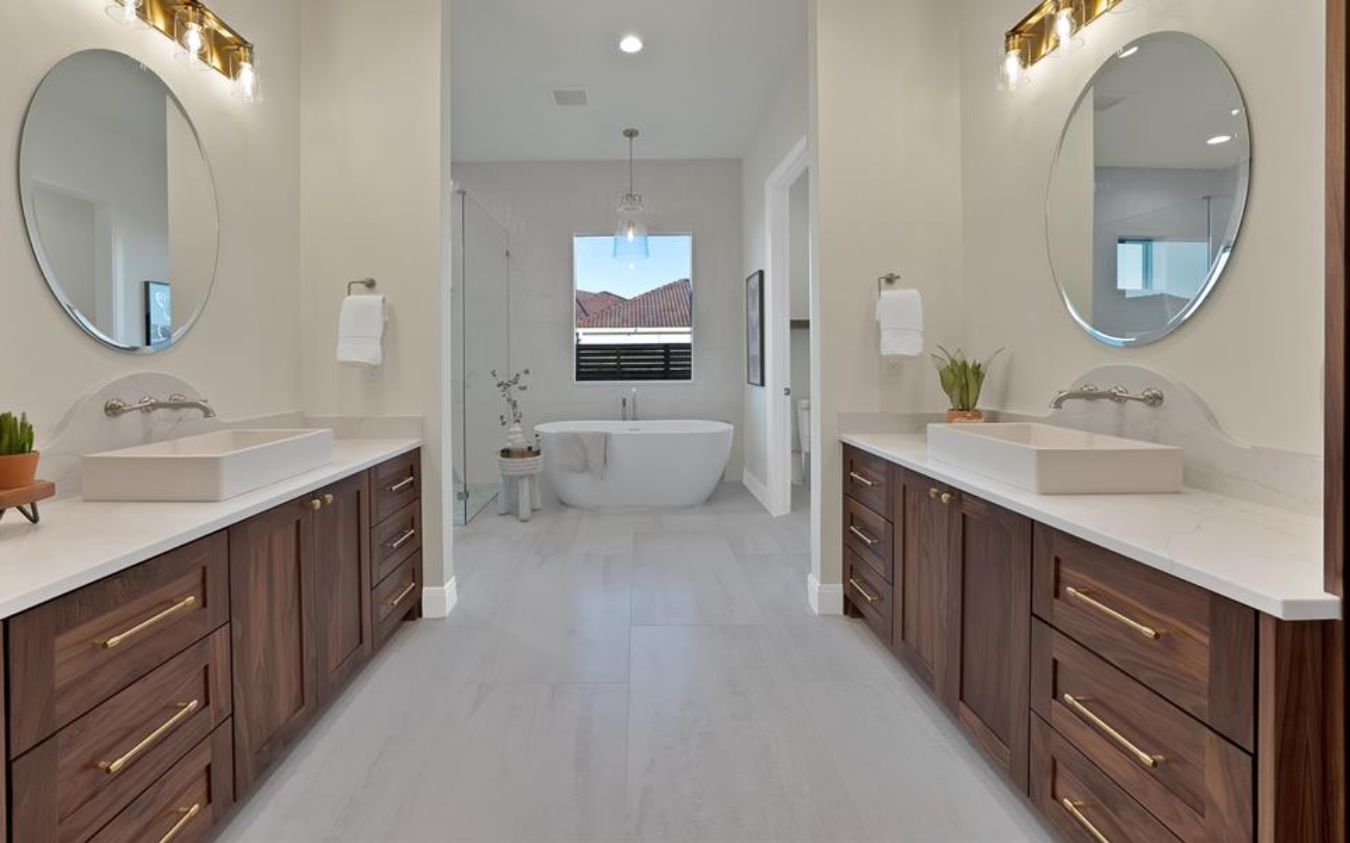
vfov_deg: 82.4
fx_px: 478
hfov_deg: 109.2
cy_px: 365
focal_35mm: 13
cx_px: 634
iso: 640
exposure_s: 1/13
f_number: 9
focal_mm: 12
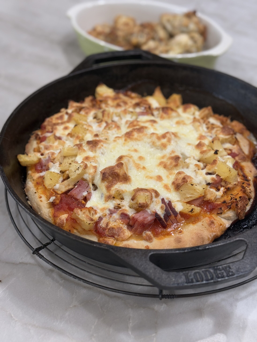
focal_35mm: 48
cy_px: 171
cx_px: 128
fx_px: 475
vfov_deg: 39.7
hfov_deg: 30.3
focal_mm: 6.76
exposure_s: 1/40
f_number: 1.78
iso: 200
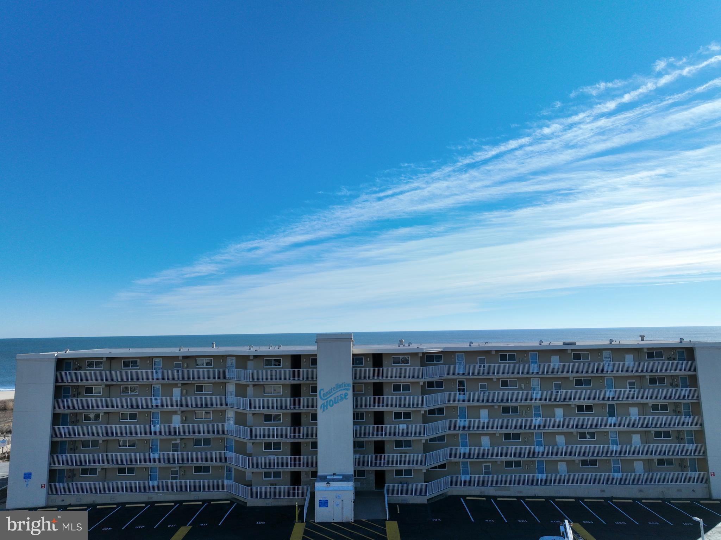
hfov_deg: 71.6
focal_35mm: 24
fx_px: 500
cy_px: 270
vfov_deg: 56.8
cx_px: 360
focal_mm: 12.29
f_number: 2.8
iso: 210
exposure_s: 1/4000
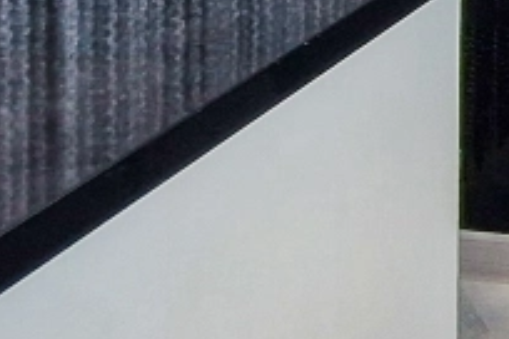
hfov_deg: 19.6
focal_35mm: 83
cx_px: 861
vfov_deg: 12.9
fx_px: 1173
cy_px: -452
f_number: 2.2
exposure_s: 1/50
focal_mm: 2.2
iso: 80
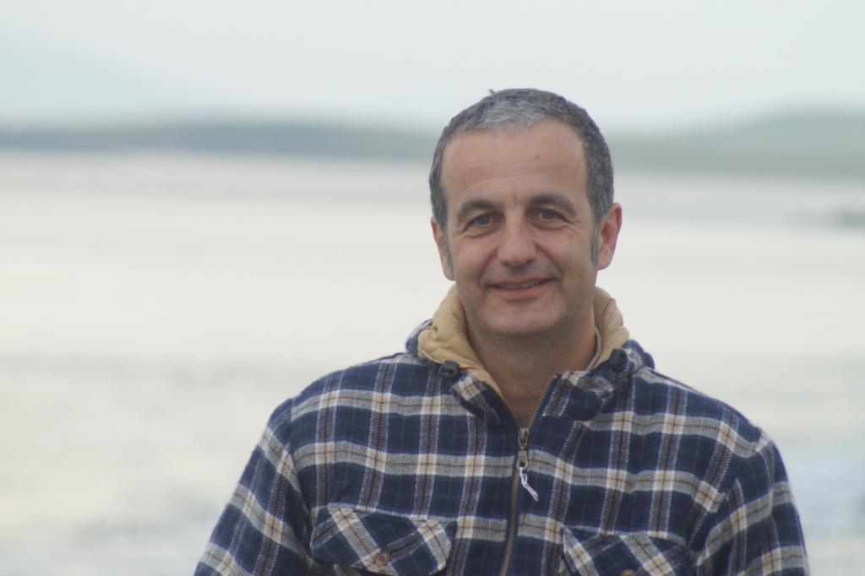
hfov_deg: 6.9
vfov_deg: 4.6
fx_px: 7206
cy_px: 288
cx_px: 432
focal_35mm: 300
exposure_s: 1/320
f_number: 5.6
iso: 1000
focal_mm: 200
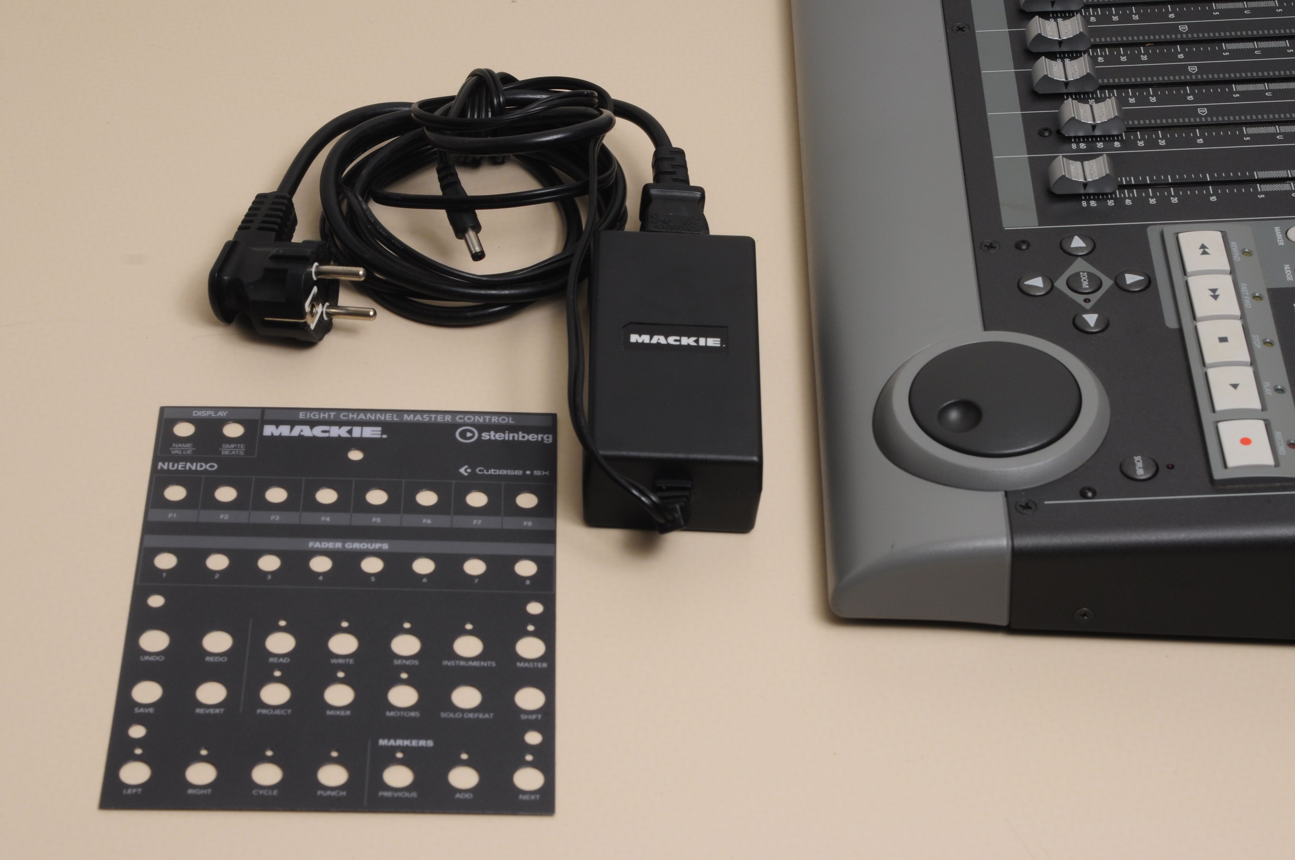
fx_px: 2964
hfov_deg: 24.6
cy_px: 430
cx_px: 648
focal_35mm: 82
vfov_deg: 16.5
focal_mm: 55
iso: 200
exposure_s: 1.3
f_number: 14
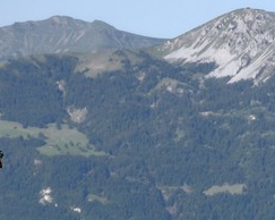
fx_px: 3513
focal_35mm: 432
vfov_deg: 3.5
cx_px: 856
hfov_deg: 4.3
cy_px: 460
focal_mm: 70
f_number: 10
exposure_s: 1/320
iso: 200
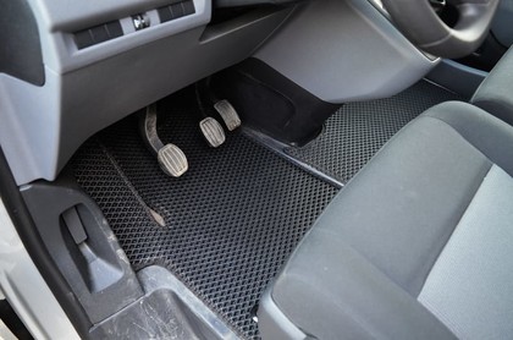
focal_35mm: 27
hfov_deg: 67.5
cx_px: 256
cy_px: 170
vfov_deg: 47.7
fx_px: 384
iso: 800
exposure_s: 1/30
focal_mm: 18
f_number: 3.5
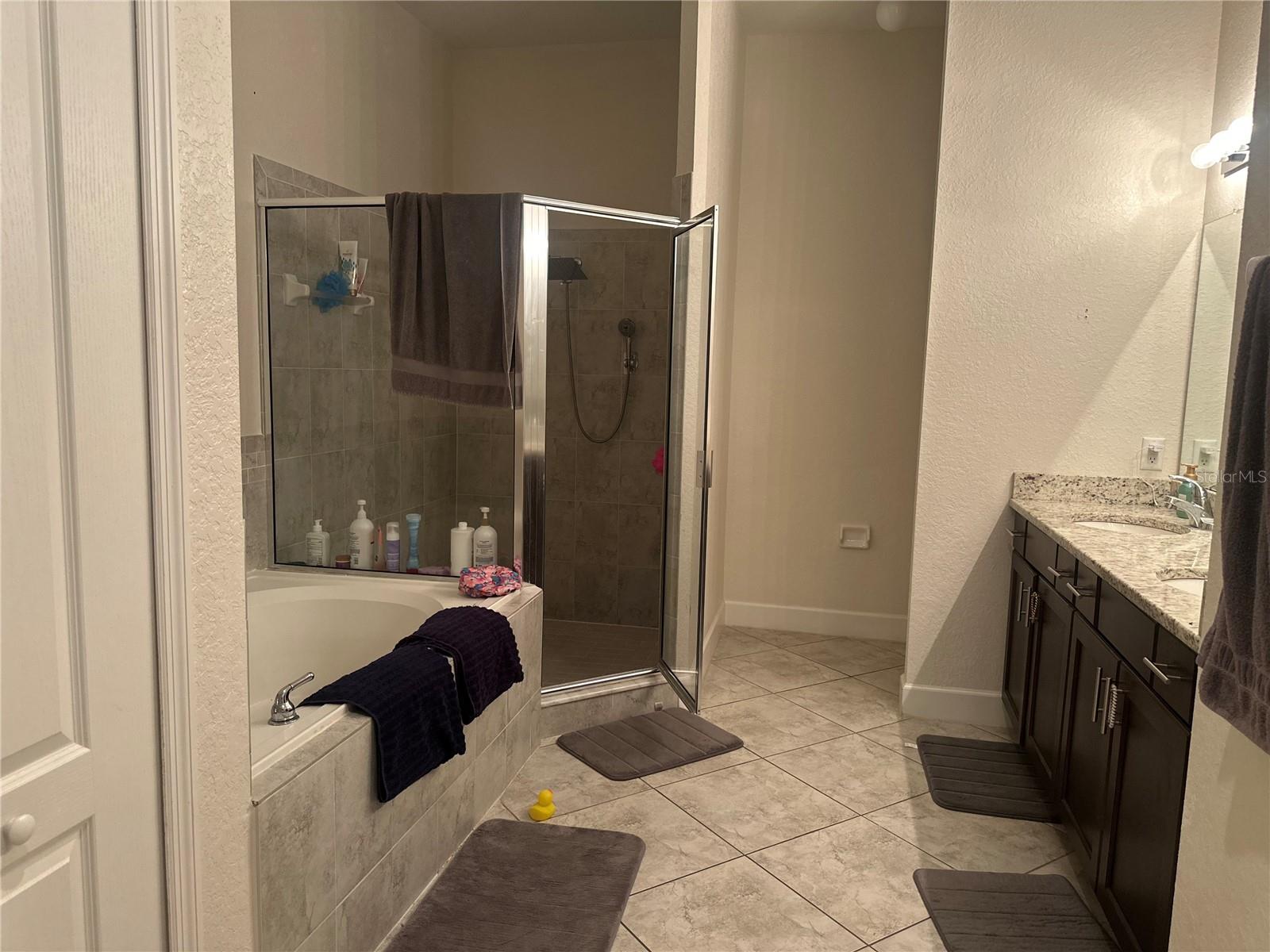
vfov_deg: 56.8
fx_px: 881
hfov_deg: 71.6
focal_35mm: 24
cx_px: 635
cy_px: 476
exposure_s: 1/60
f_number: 1.78
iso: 250
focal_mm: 6.86
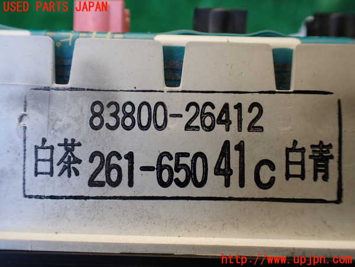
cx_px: 178
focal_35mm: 30
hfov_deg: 60.0
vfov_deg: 46.8
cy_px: 134
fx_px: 308
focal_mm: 5.4
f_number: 2.3
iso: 200
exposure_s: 1/125
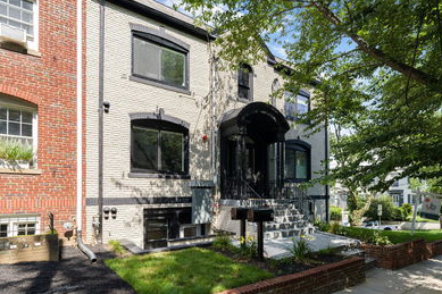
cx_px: 248
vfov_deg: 59.4
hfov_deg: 80.9
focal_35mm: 21
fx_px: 258
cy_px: 160
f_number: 8
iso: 200
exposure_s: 1/160
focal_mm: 17
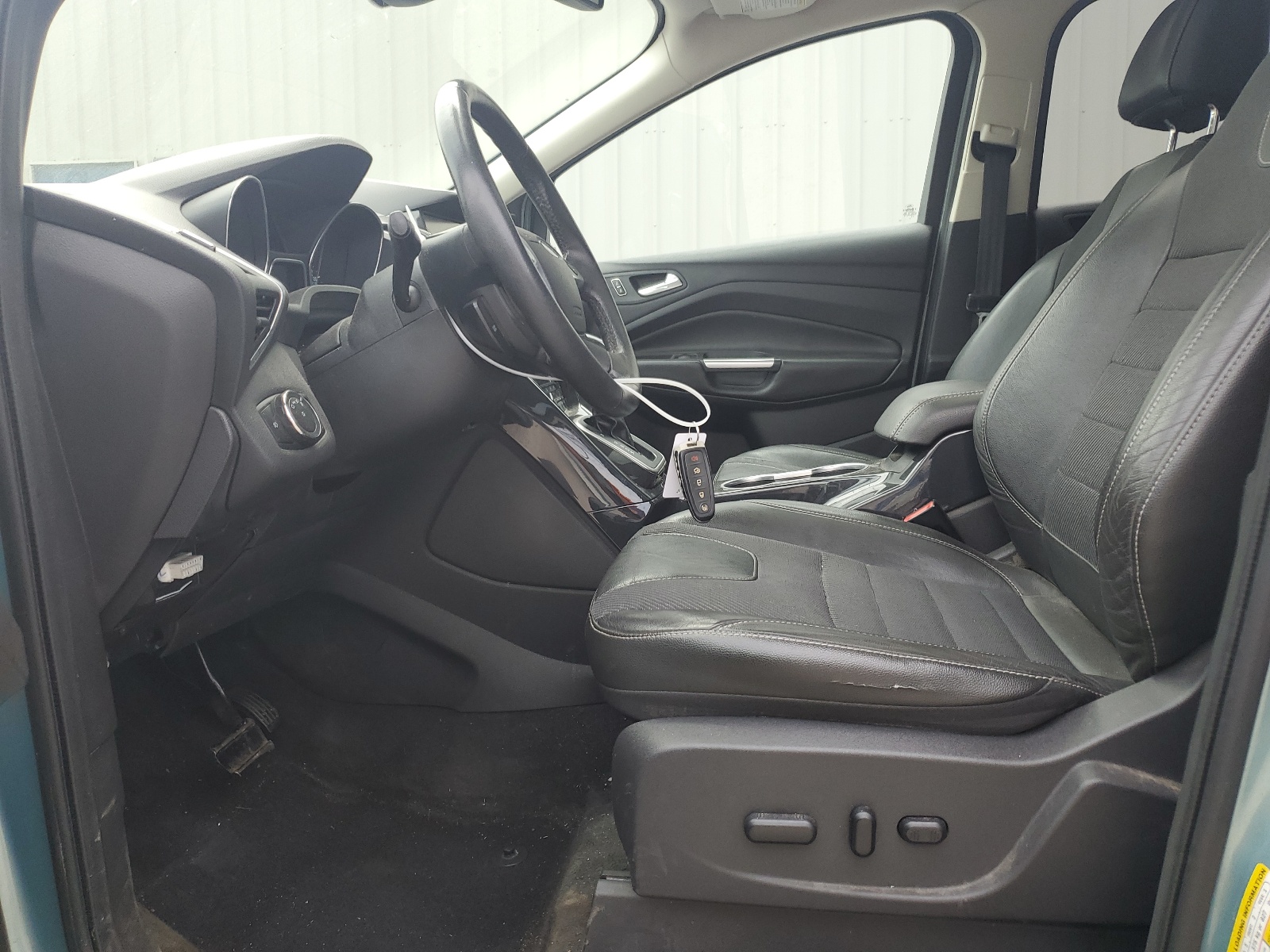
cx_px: 635
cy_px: 476
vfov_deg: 53.1
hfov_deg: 67.3
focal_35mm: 26
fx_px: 954
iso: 50
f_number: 1.5
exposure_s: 1/476
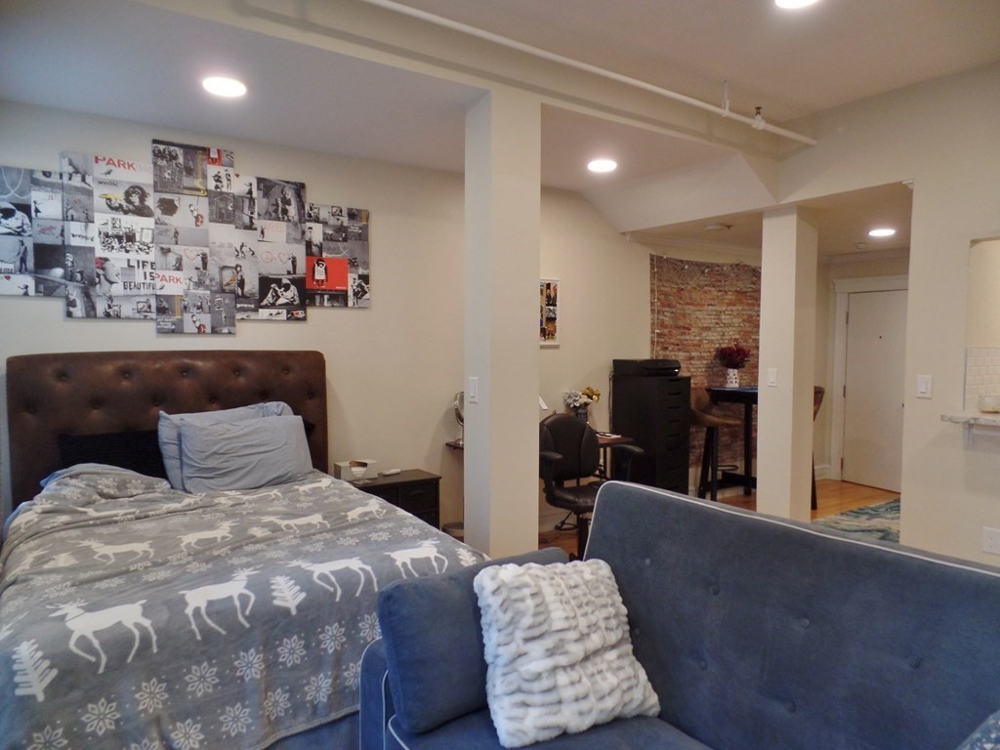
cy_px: 375
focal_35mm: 23
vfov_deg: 58.9
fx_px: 664
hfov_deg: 73.9
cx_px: 500
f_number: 2.8
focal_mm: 4.1
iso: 200
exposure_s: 1/30
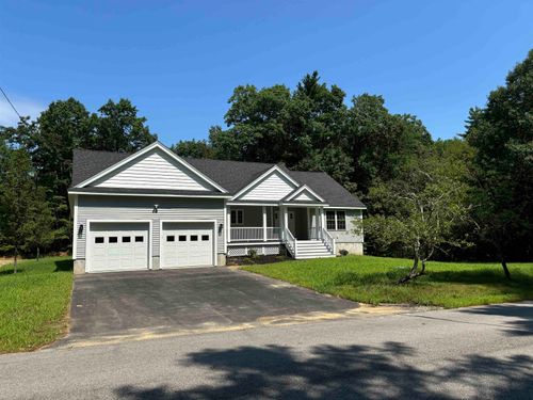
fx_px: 400
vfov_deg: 53.1
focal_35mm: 26
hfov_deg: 67.3
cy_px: 200
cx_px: 266
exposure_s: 1/3650
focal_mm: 5.96
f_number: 1.6
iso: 50
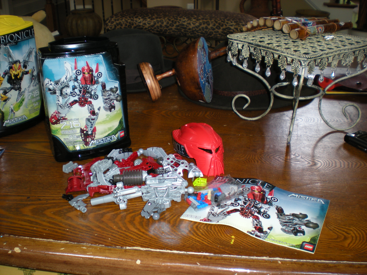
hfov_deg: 49.0
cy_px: 138
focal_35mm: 38
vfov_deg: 37.7
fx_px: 403
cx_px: 184
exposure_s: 1/30
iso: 64
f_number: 3.1
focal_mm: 6.3
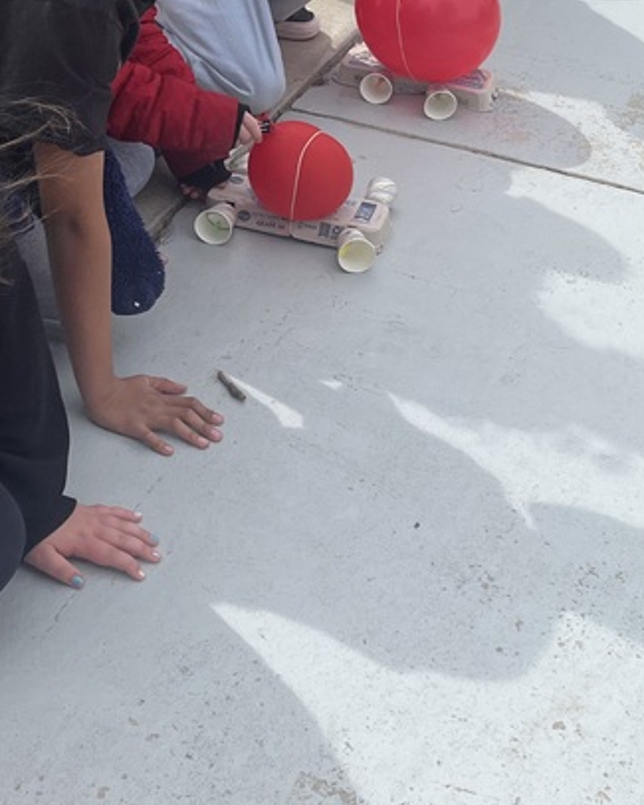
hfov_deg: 23.8
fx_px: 1524
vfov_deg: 29.3
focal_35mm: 64
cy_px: 244
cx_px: 396
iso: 50
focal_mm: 5.1
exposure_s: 1/3215
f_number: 1.6
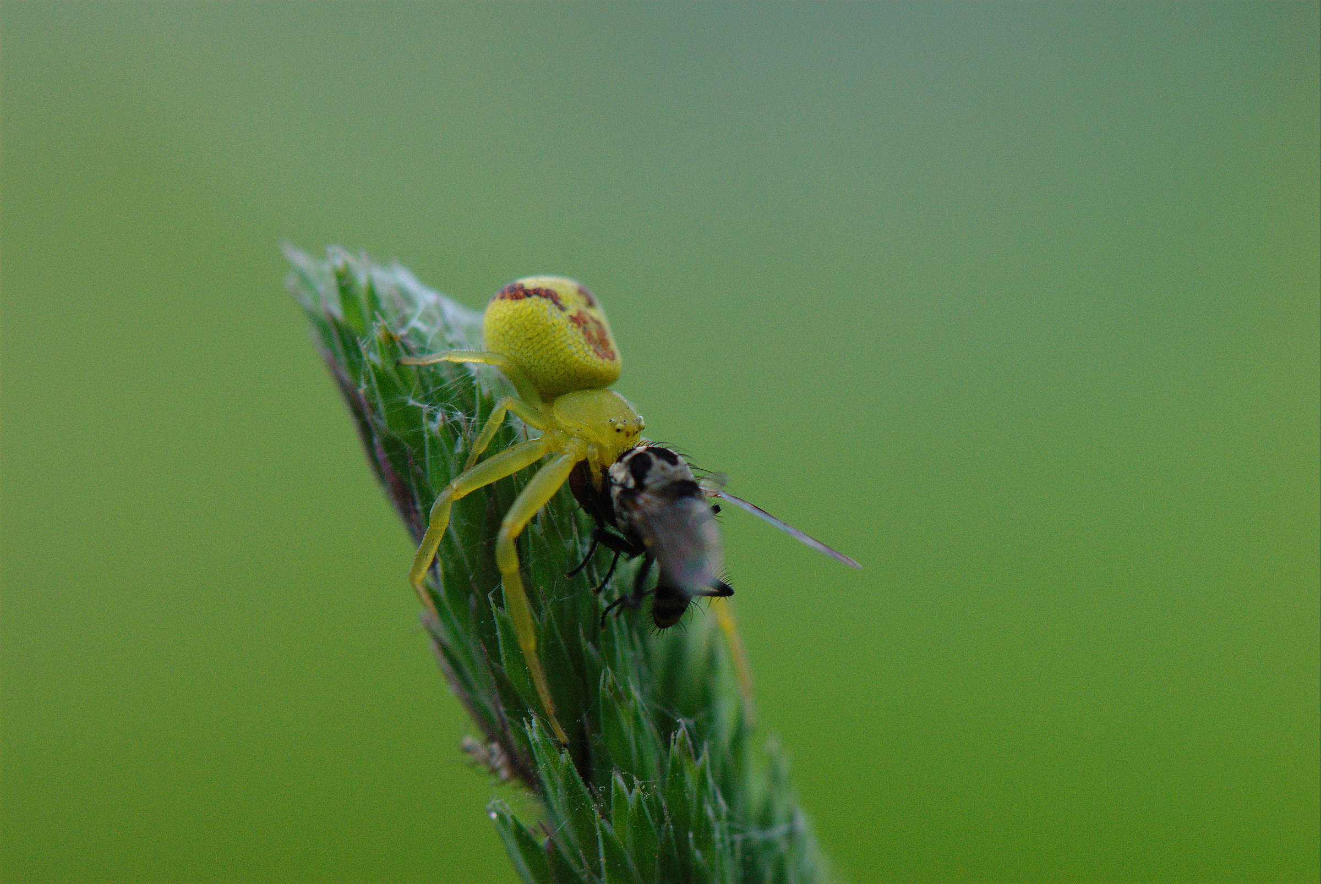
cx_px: 660
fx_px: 5787
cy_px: 442
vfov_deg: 8.7
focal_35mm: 158
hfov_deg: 13.0
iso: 640
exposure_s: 1/200
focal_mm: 105
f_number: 8
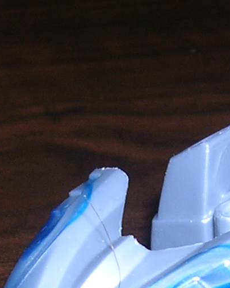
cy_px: 310
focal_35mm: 150
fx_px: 1276
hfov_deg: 10.3
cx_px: 175
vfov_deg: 12.6
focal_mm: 5.8
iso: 50
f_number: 2.8
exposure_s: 1/60.1
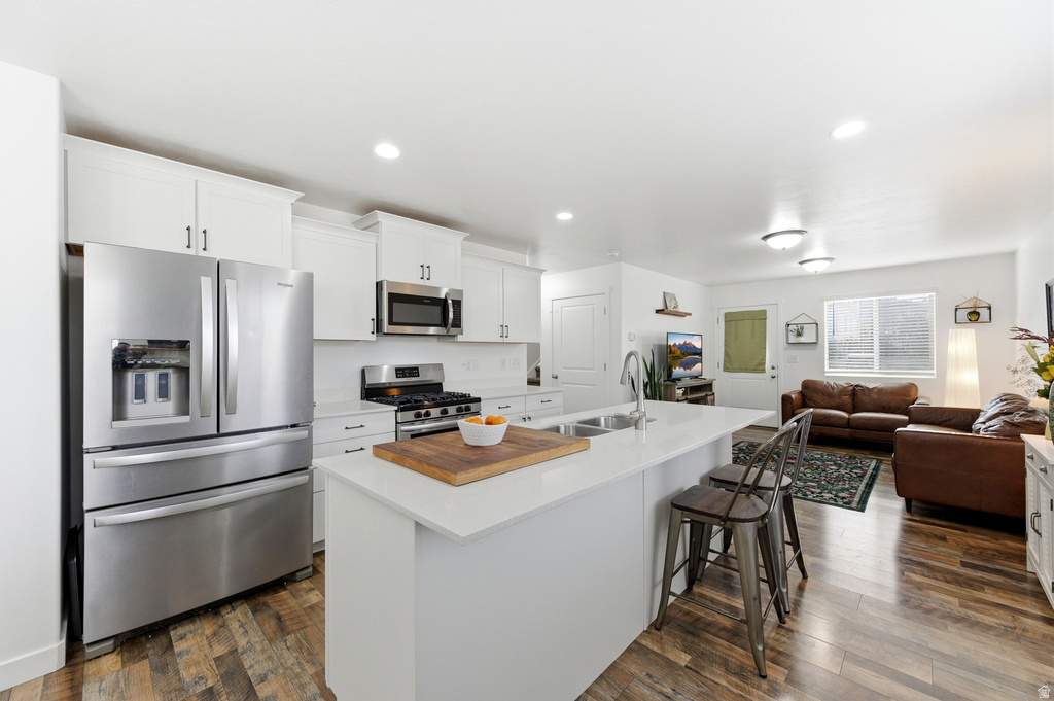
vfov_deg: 81.1
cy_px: 350
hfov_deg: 104.3
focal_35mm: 14
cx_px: 527
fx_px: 410
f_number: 8
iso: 800
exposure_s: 1/1250
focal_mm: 14
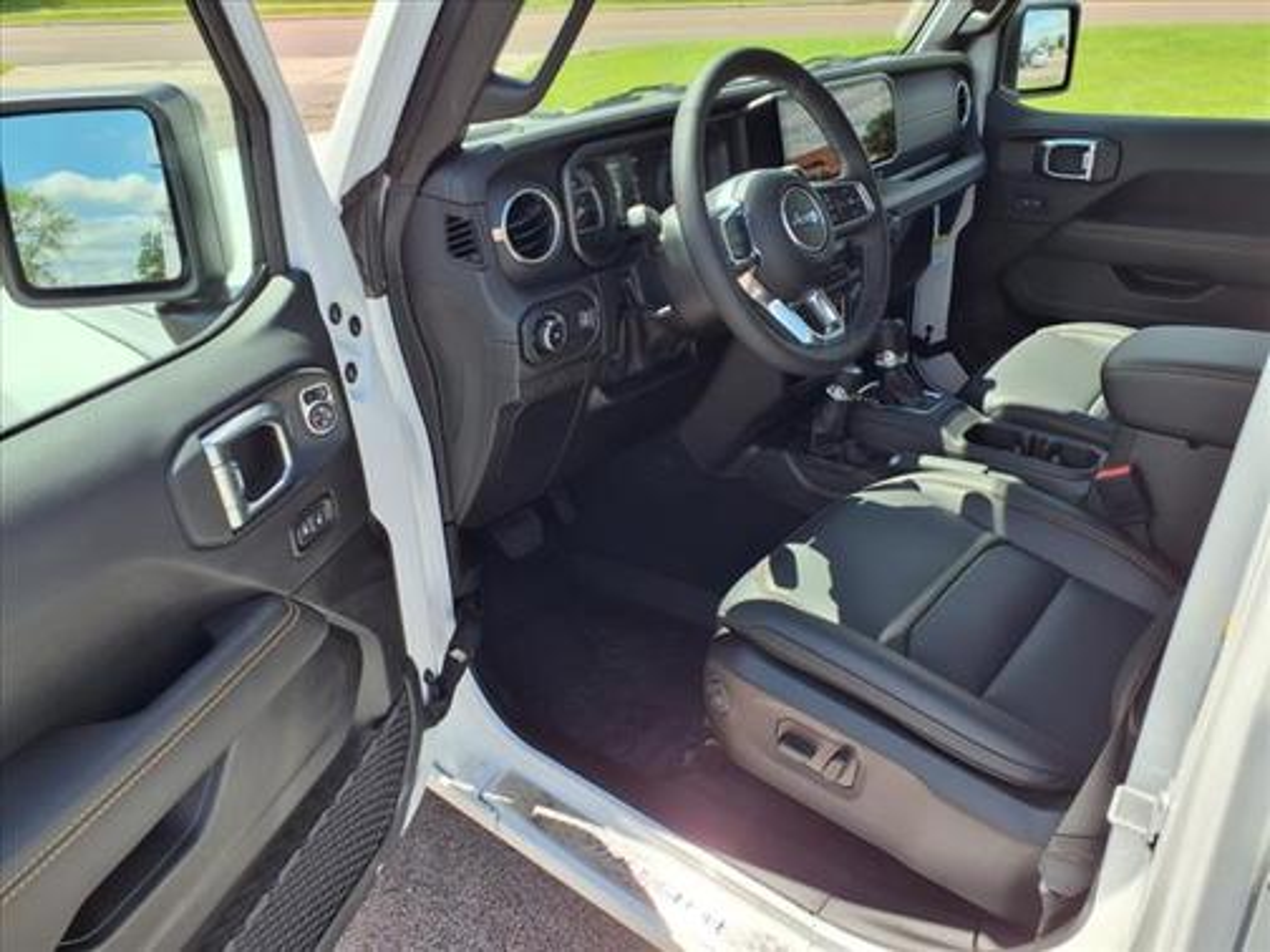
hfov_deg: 65.3
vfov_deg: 51.4
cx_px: 635
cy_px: 476
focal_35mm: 27
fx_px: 991
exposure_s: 1/385
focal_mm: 3.58
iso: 40
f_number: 1.9
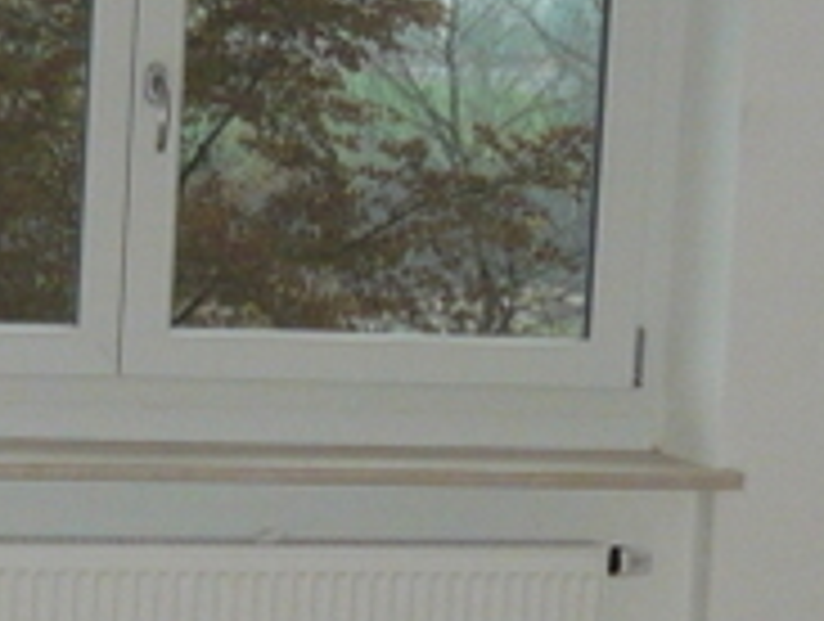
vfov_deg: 10.3
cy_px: 423
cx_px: 117
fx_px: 3435
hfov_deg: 13.6
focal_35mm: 144
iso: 250
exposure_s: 1/30
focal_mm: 5.5
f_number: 2.8
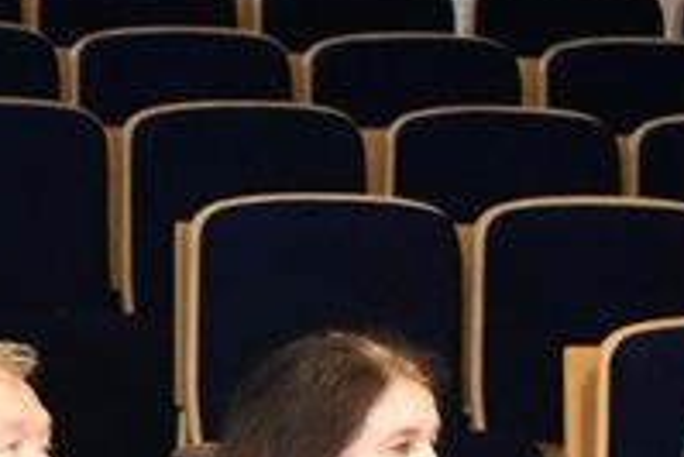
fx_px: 4251
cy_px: 926
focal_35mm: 224
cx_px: -804
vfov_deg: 6.0
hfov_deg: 8.6
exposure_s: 1/60
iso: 2800
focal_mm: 29
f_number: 5.6
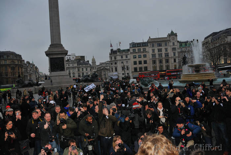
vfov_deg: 48.0
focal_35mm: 27
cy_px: 78
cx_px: 116
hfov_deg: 67.3
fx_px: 173
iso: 100
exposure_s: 1/200
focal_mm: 18
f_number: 3.5
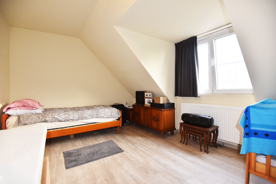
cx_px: 138
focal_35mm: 16
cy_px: 92
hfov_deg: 96.7
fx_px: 123
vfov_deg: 73.8
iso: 800
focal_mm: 16
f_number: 4.5
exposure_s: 1/80
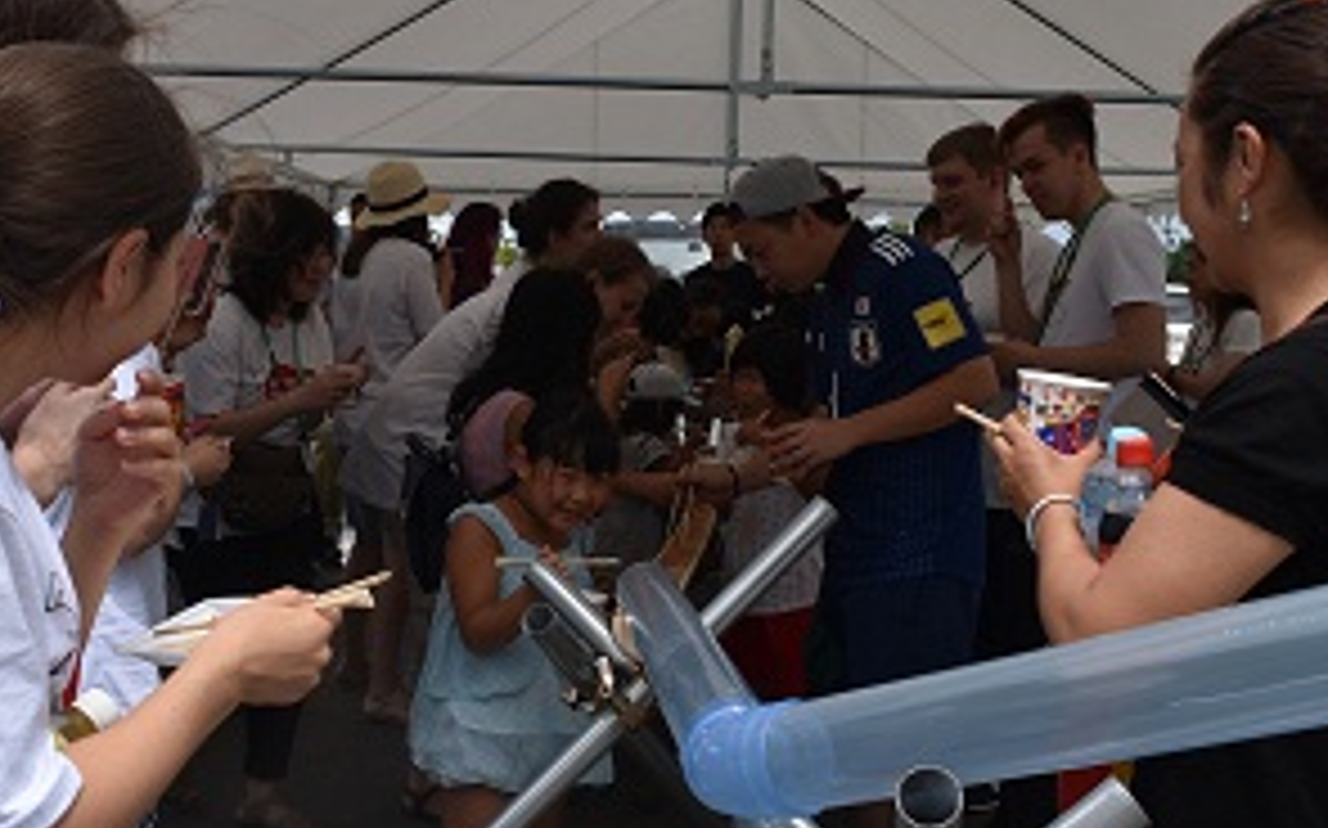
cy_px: 482
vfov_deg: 30.4
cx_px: 608
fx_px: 1519
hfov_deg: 47.2
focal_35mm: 42
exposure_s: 1/320
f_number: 9
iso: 200
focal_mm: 18
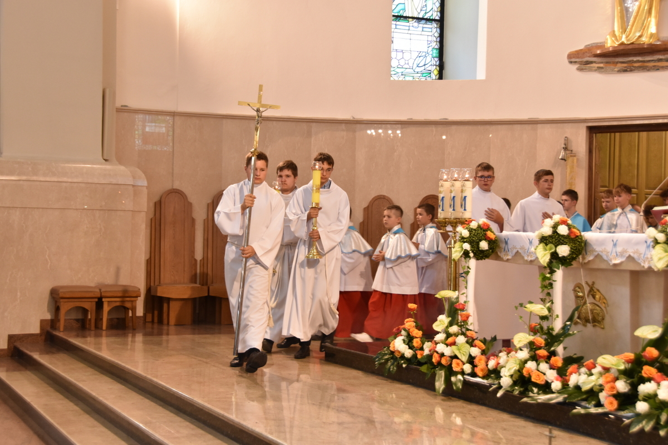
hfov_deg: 36.9
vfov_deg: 25.1
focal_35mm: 54
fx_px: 1002
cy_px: 222
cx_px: 334
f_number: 4.2
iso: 1100
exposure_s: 1/60
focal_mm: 36
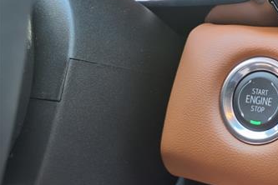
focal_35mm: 54
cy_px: 80
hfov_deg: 34.3
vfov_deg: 25.0
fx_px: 417
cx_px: 264
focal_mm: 3.58
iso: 64
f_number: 1.9
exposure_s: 1/40
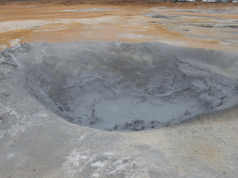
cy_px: 89
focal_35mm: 40
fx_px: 275
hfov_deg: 46.8
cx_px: 119
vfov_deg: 36.0
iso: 100
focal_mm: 8.5
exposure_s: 1/225
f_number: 5.1
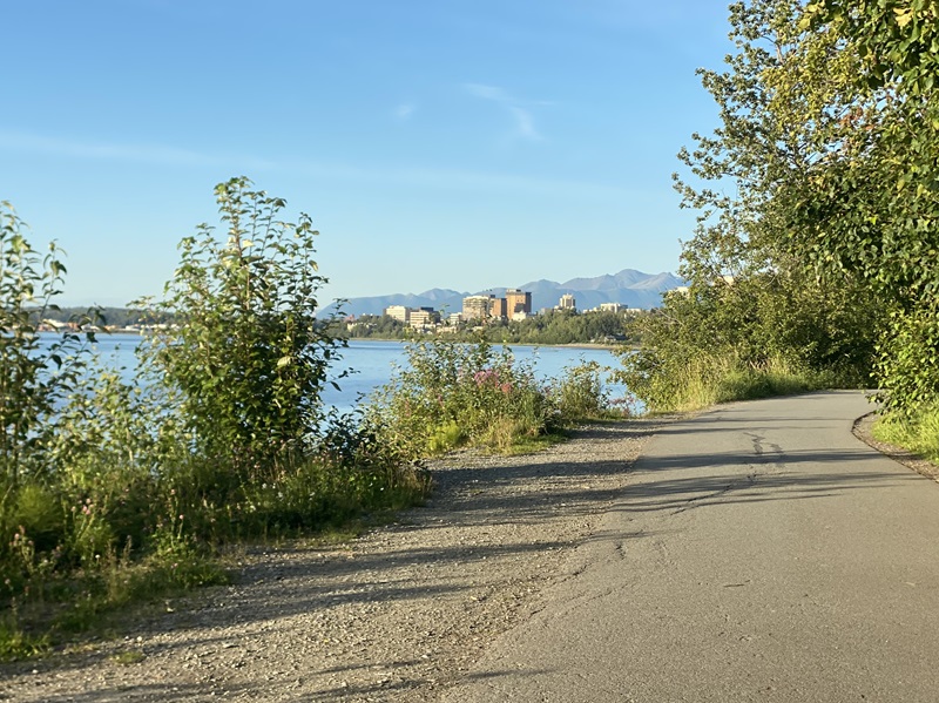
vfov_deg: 28.0
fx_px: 1410
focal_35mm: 52
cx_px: 470
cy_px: 352
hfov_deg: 36.8
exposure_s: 1/940
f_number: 2
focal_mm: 6
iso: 20
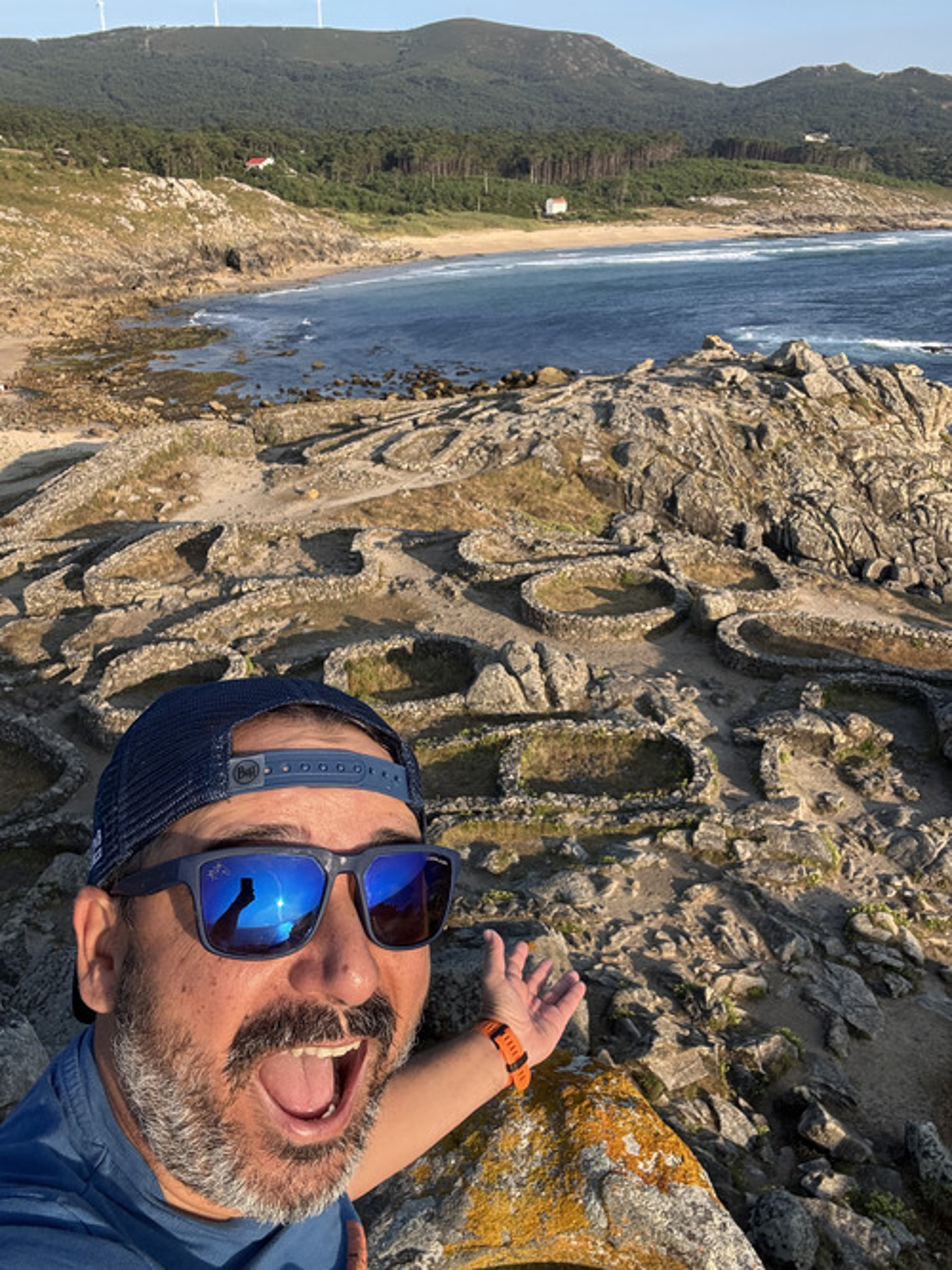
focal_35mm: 30
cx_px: 476
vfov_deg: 60.0
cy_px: 635
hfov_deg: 46.8
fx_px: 1100
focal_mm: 2.69
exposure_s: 1/607
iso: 25
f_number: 1.9
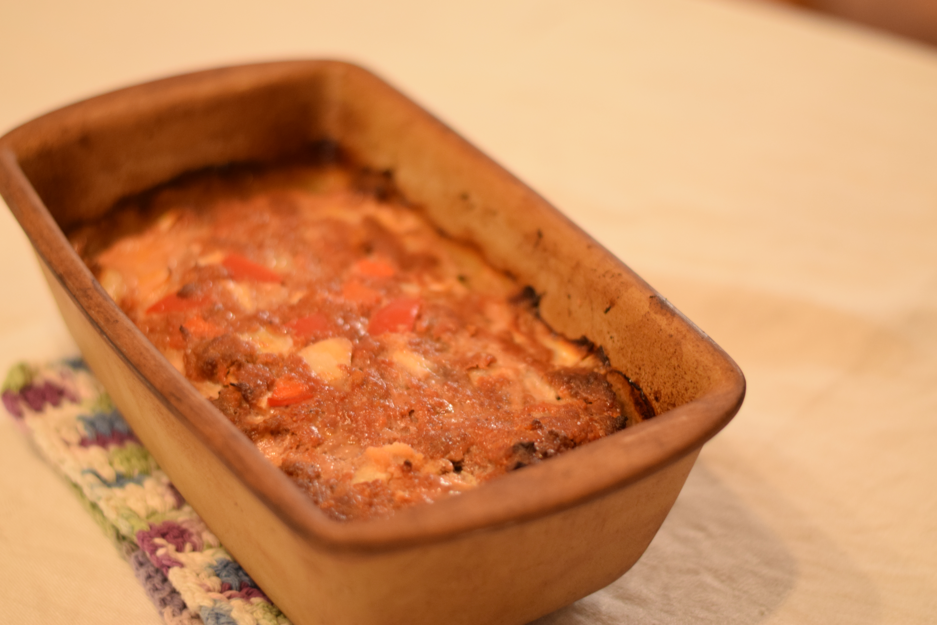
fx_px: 1952
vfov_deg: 18.2
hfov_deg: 27.0
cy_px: 312
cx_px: 468
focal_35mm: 75
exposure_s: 1/30
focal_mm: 50
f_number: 1.8
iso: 800
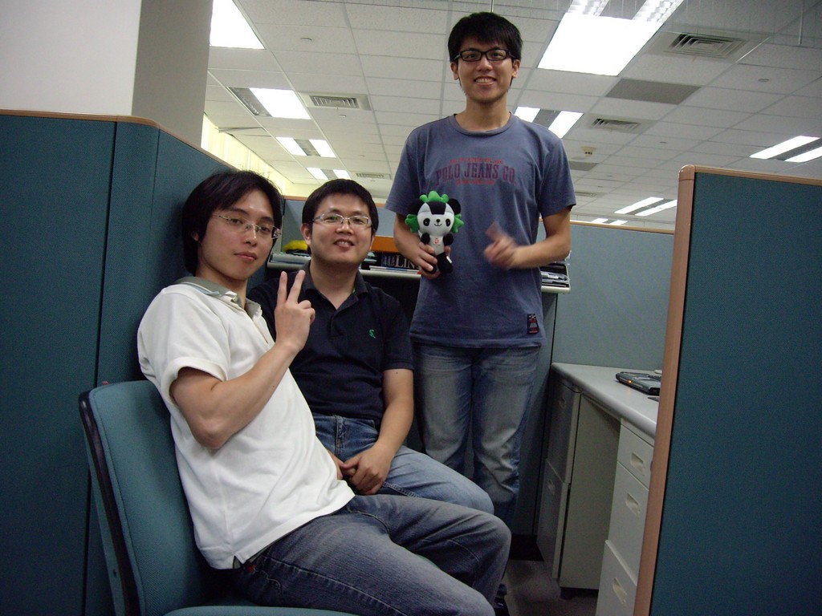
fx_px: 902
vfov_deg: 37.7
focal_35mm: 38
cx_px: 411
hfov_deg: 49.0
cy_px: 308
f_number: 2.7
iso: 200
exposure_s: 1/40
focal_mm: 6.2
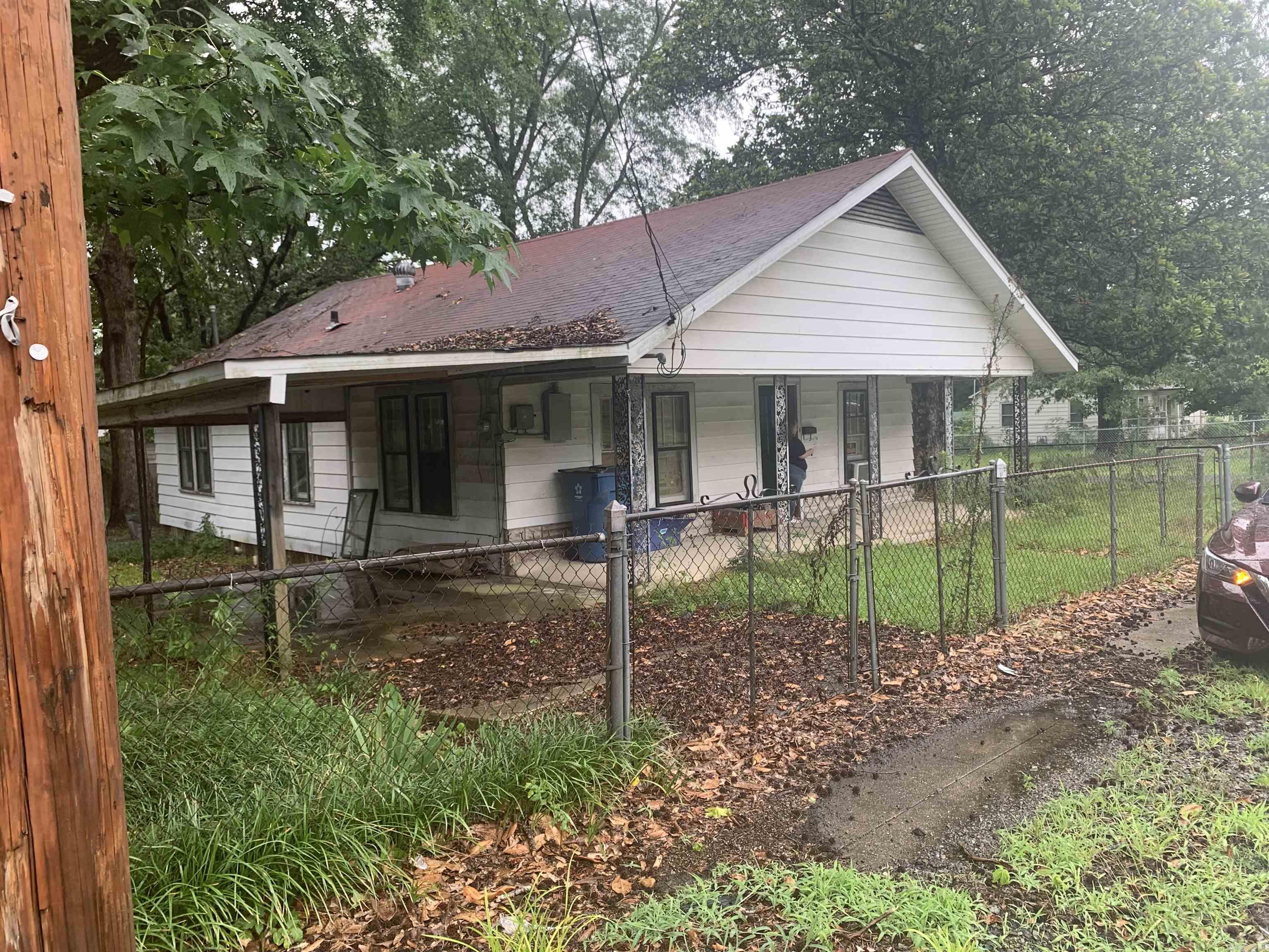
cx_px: 634
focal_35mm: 26
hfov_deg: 67.3
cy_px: 476
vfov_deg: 53.1
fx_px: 953
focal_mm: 4.25
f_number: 1.8
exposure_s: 1/122
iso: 40
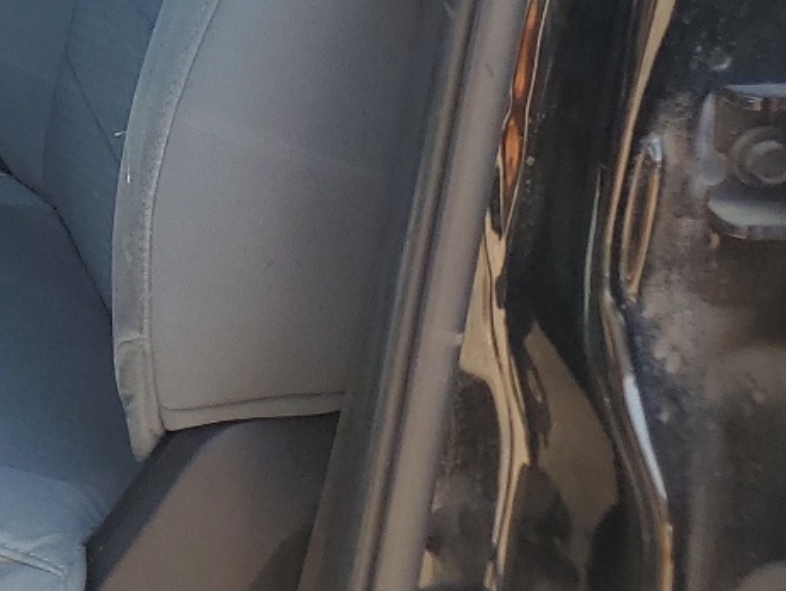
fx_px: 2045
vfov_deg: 15.6
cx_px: -381
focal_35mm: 90
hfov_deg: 19.2
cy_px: -196
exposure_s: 1/417
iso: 50
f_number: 1.5
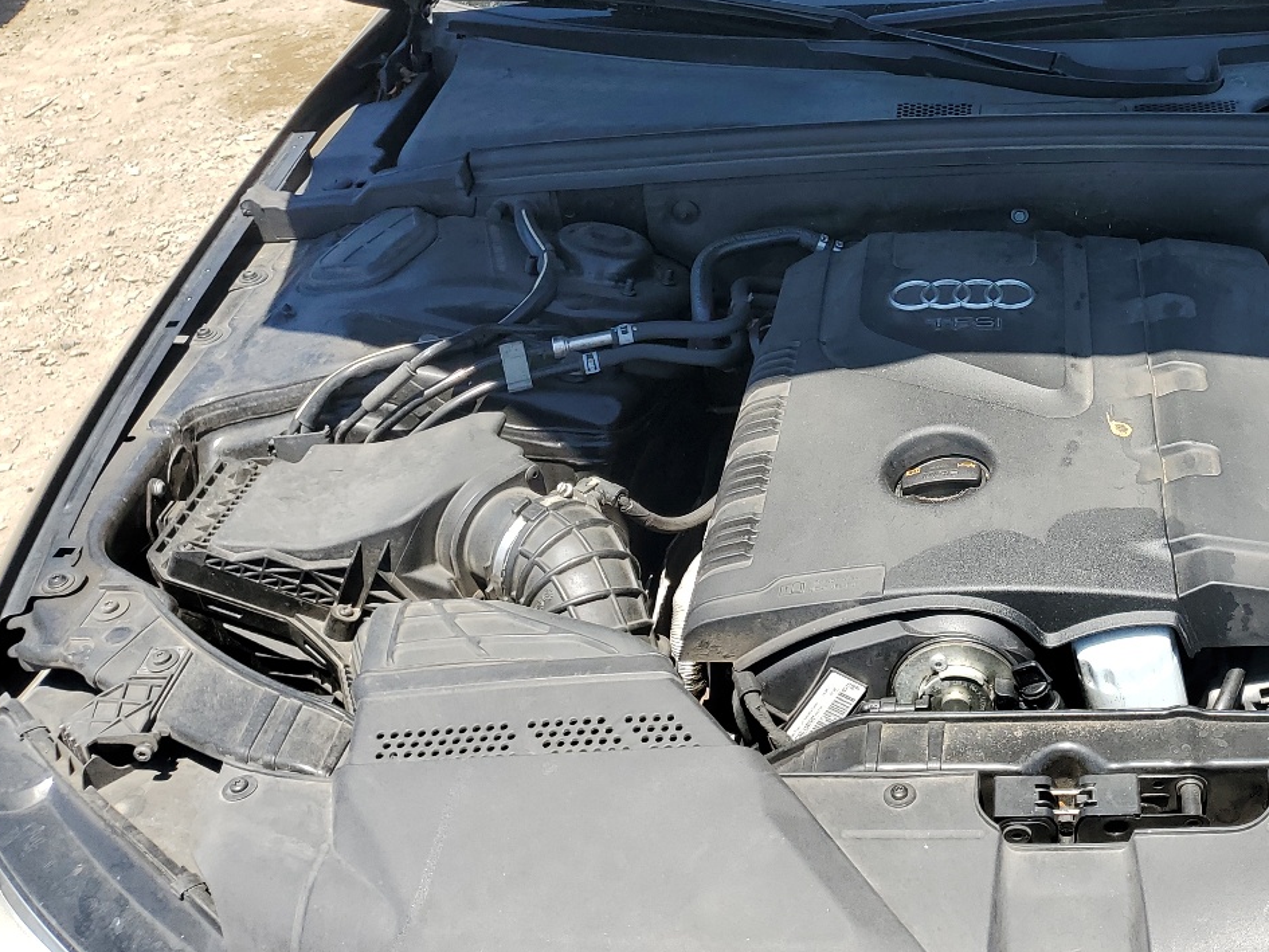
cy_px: 218
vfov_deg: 32.2
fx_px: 1613
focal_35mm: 44
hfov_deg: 40.7
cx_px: 1055
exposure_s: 1/1111
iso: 50
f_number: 1.5
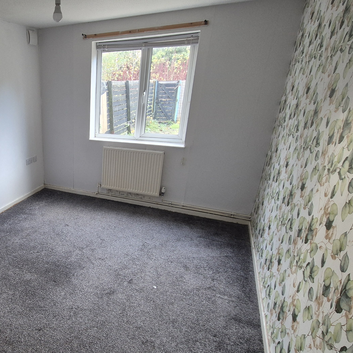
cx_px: 58
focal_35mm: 22
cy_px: 189
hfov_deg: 62.2
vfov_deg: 69.5
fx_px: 254
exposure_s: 1/50
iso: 320
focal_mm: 2.2
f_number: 2.2
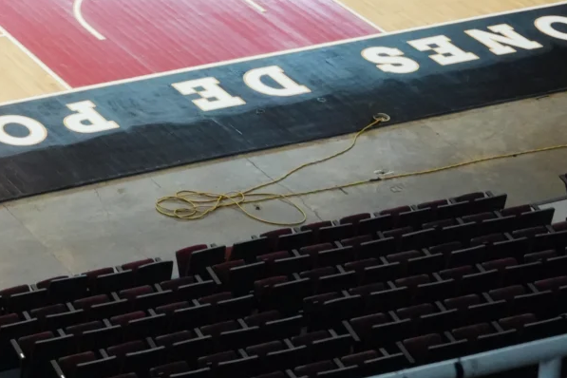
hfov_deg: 13.5
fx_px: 2331
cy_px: -198
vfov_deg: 9.0
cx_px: -126
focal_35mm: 148
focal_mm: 46
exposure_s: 1/640
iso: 10000
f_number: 5.6
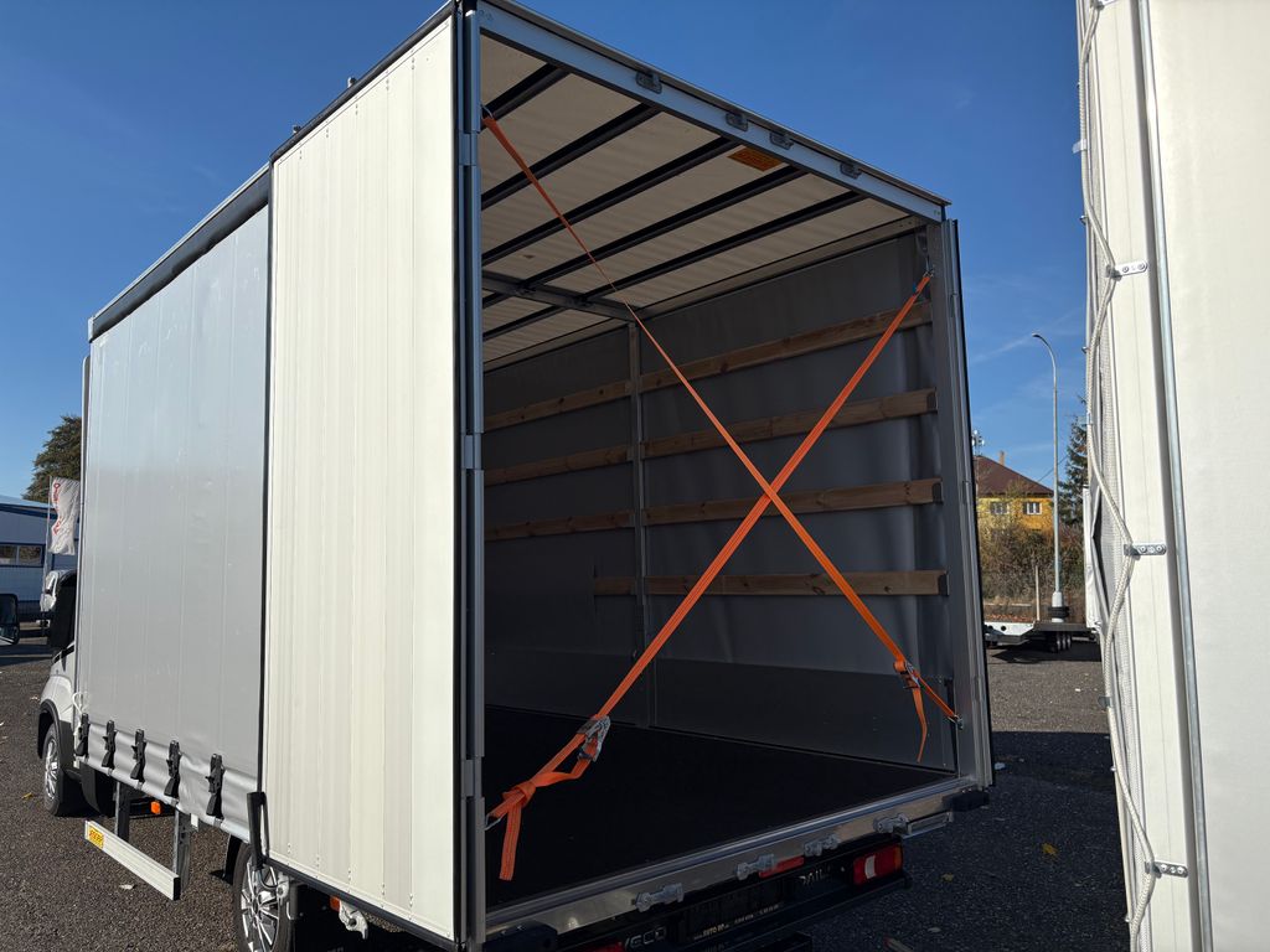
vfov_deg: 53.1
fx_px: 954
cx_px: 635
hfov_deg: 67.3
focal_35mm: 26
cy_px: 476
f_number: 1.6
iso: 50
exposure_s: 1/7813
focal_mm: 5.96
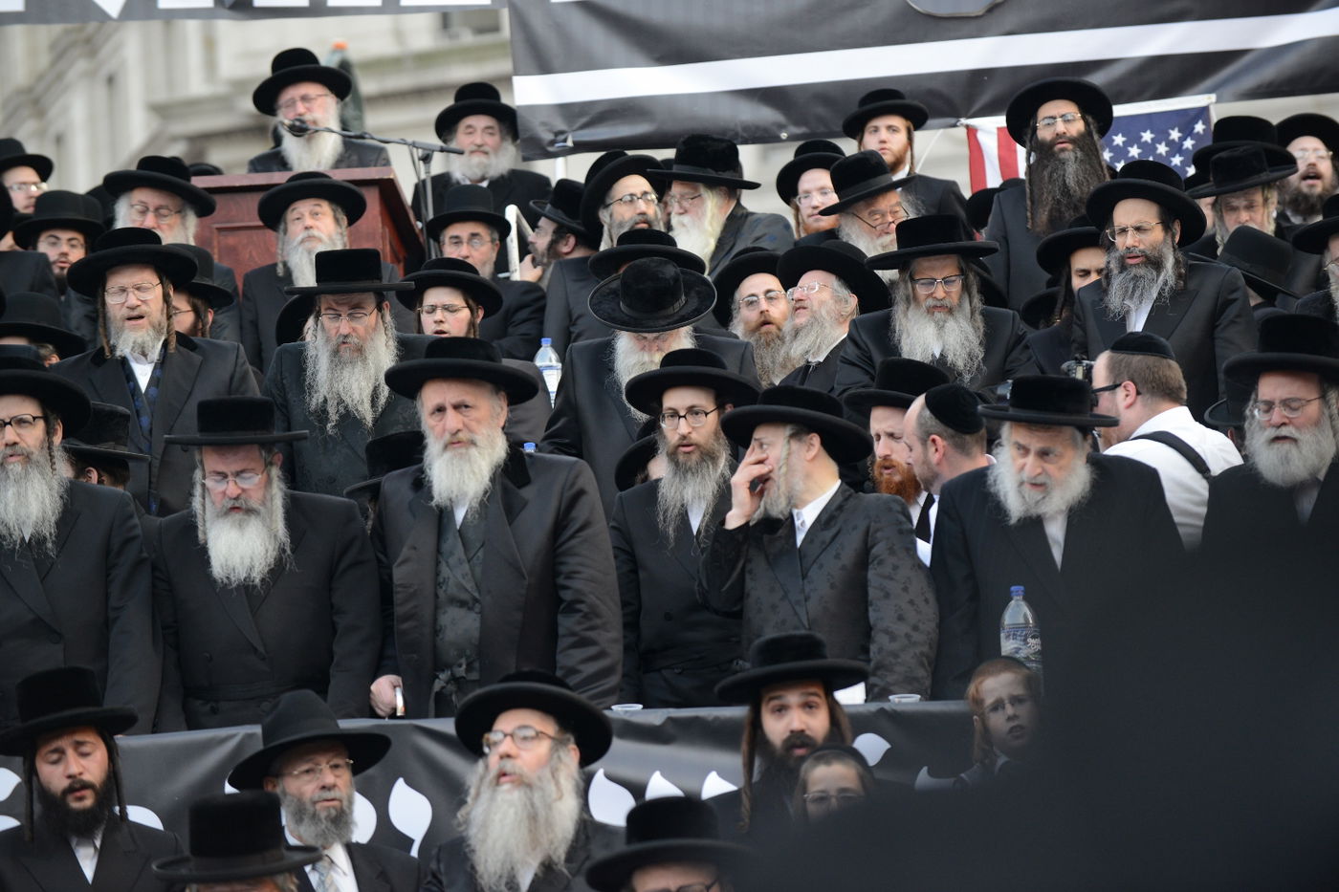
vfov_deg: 8.6
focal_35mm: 160
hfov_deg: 12.8
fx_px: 5950
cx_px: 670
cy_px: 446
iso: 1250
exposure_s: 1/320
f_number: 5.6
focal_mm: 160
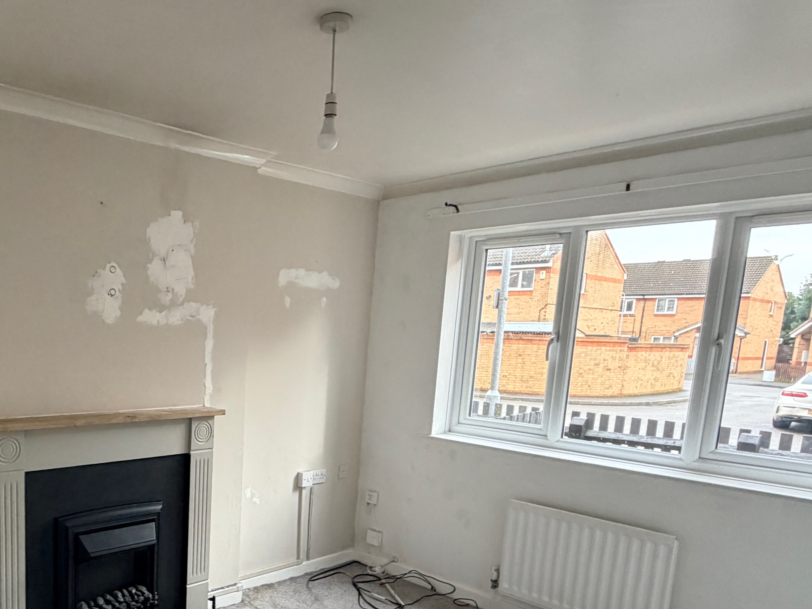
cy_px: 428
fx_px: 657
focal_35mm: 28
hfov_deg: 59.1
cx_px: 176
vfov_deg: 48.5
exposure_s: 1/82
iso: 320
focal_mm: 2.22
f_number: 2.2
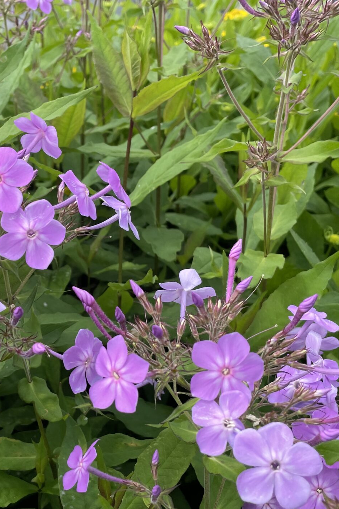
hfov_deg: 26.6
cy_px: 292
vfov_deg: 40.2
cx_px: 36
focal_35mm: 49
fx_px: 692
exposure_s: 1/1335
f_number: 1.6
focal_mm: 4.2
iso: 32
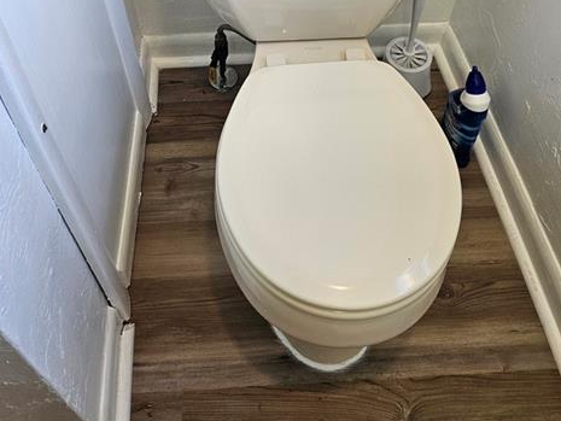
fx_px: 616
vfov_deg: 34.6
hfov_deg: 49.0
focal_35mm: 38
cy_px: 7
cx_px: 280
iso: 64
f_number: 1.8
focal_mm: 5.4
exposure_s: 1/120
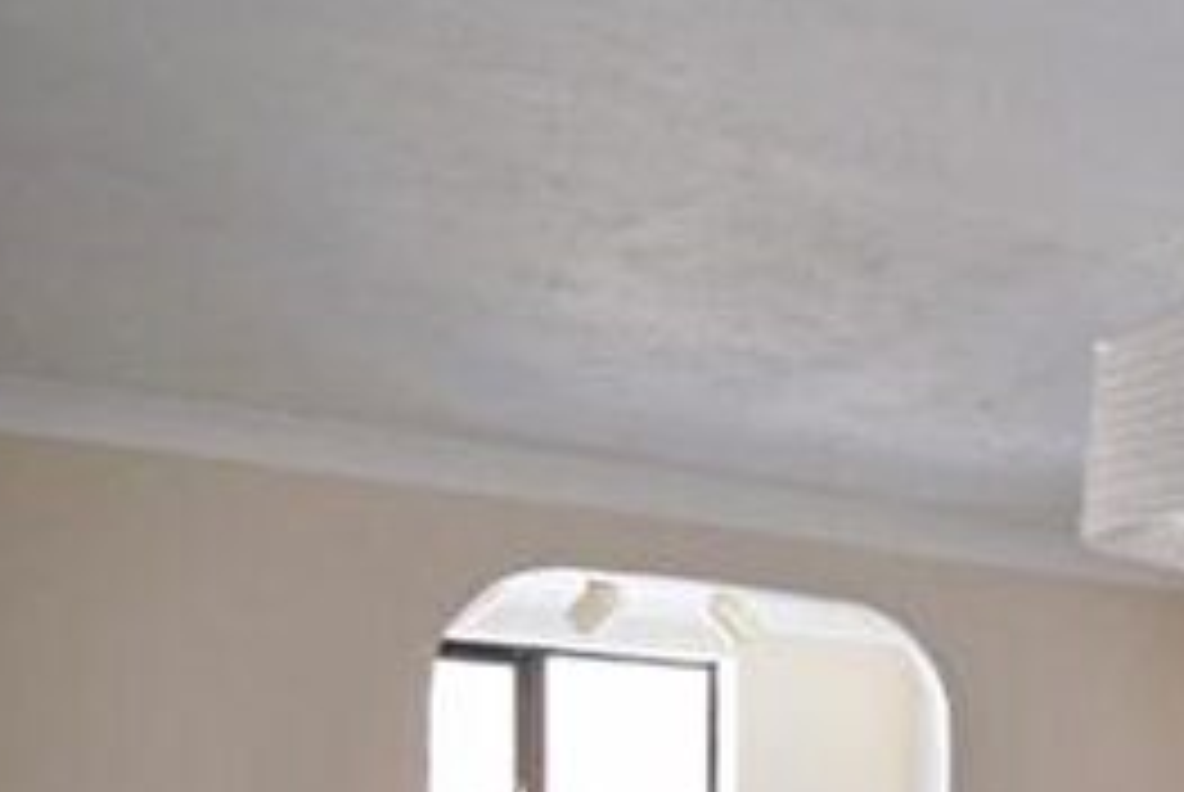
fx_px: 1580
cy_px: 936
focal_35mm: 48
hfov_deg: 35.4
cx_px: 1288
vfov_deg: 25.4
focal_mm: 12
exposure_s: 1/125
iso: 2800
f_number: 4
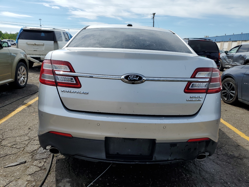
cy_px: 94
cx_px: 124
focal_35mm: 26
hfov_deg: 67.3
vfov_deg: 53.1
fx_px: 187
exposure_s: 1/5000
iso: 50
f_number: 1.5
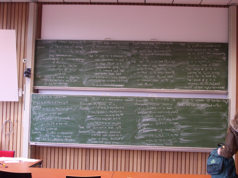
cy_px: 89
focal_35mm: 49
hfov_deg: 38.9
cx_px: 119
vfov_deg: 29.7
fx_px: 337
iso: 200
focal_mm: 8.2
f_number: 3.1
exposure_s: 1/25
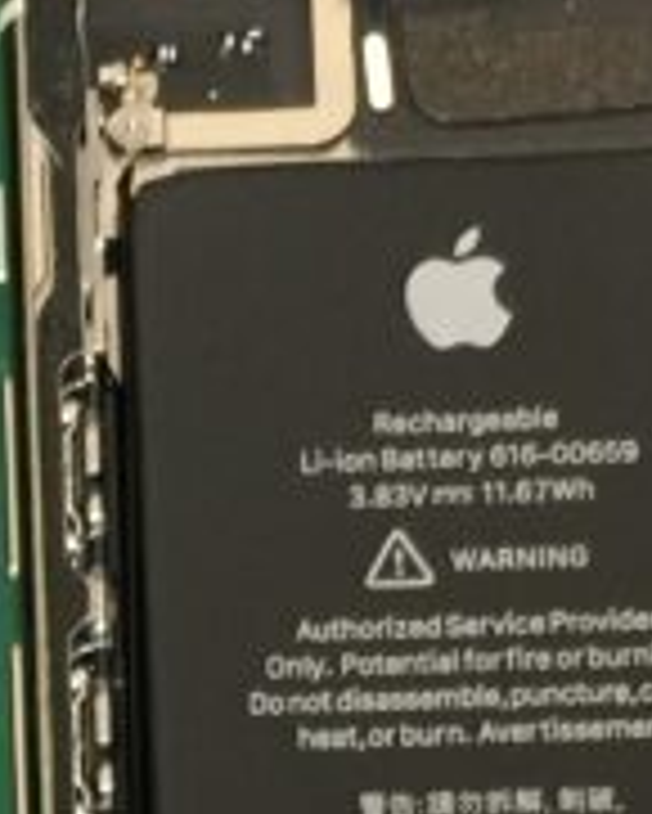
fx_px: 3856
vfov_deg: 11.5
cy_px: 1291
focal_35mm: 160
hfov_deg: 9.6
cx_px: -85
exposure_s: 1/17
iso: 50
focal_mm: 4.15
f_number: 2.2
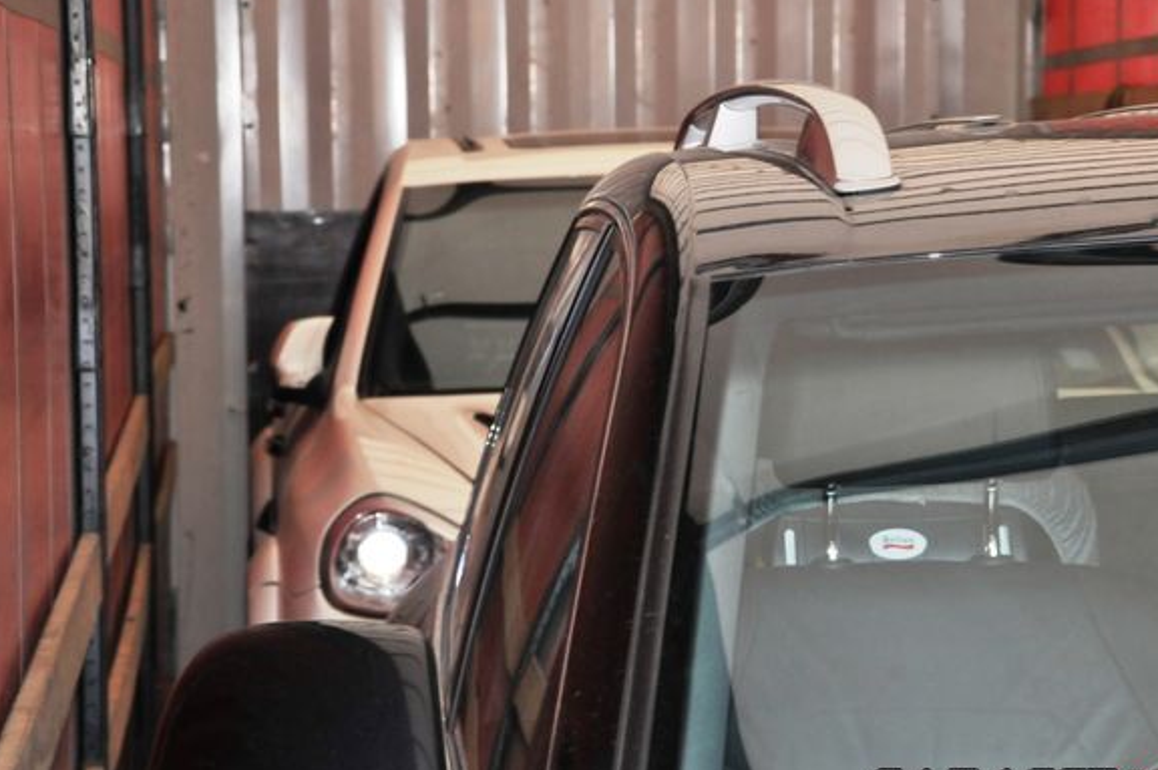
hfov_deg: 15.8
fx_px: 4178
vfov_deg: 10.5
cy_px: 373
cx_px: 569
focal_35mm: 130
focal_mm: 78
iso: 800
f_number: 11
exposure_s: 1/30
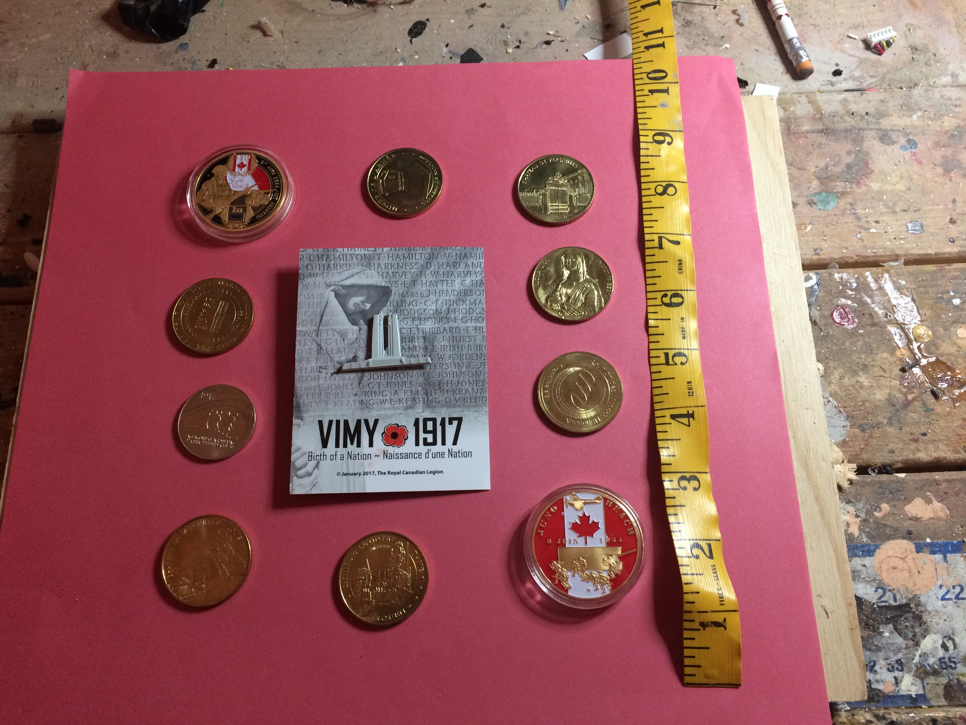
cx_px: 483
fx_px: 809
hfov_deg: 61.7
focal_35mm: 29
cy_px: 362
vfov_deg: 48.2
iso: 160
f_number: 2.2
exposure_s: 1/30
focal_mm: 4.15
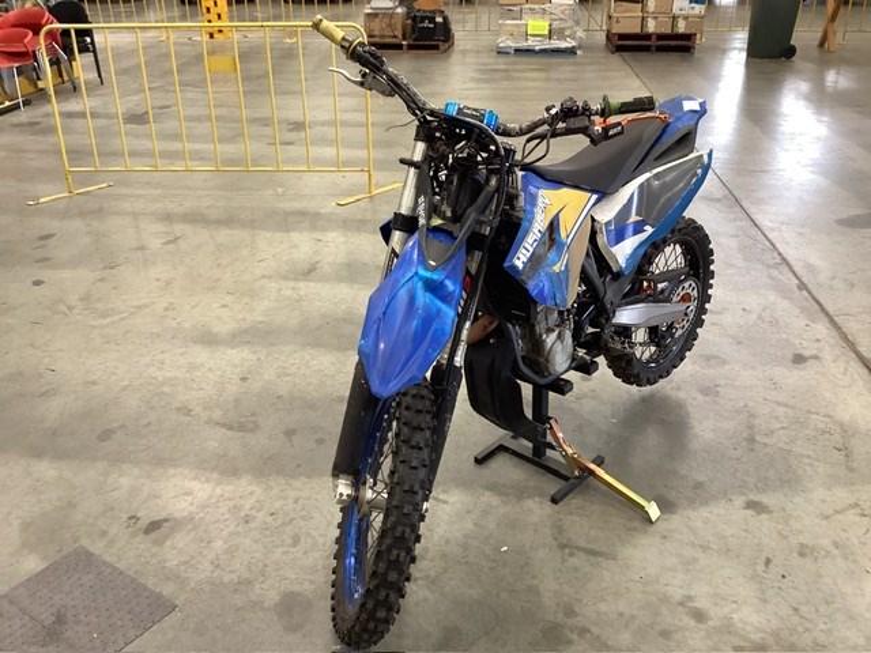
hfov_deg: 58.4
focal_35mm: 31
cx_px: 436
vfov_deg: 45.4
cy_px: 326
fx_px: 780
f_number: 2.4
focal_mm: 3.3
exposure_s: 1/50
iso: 160
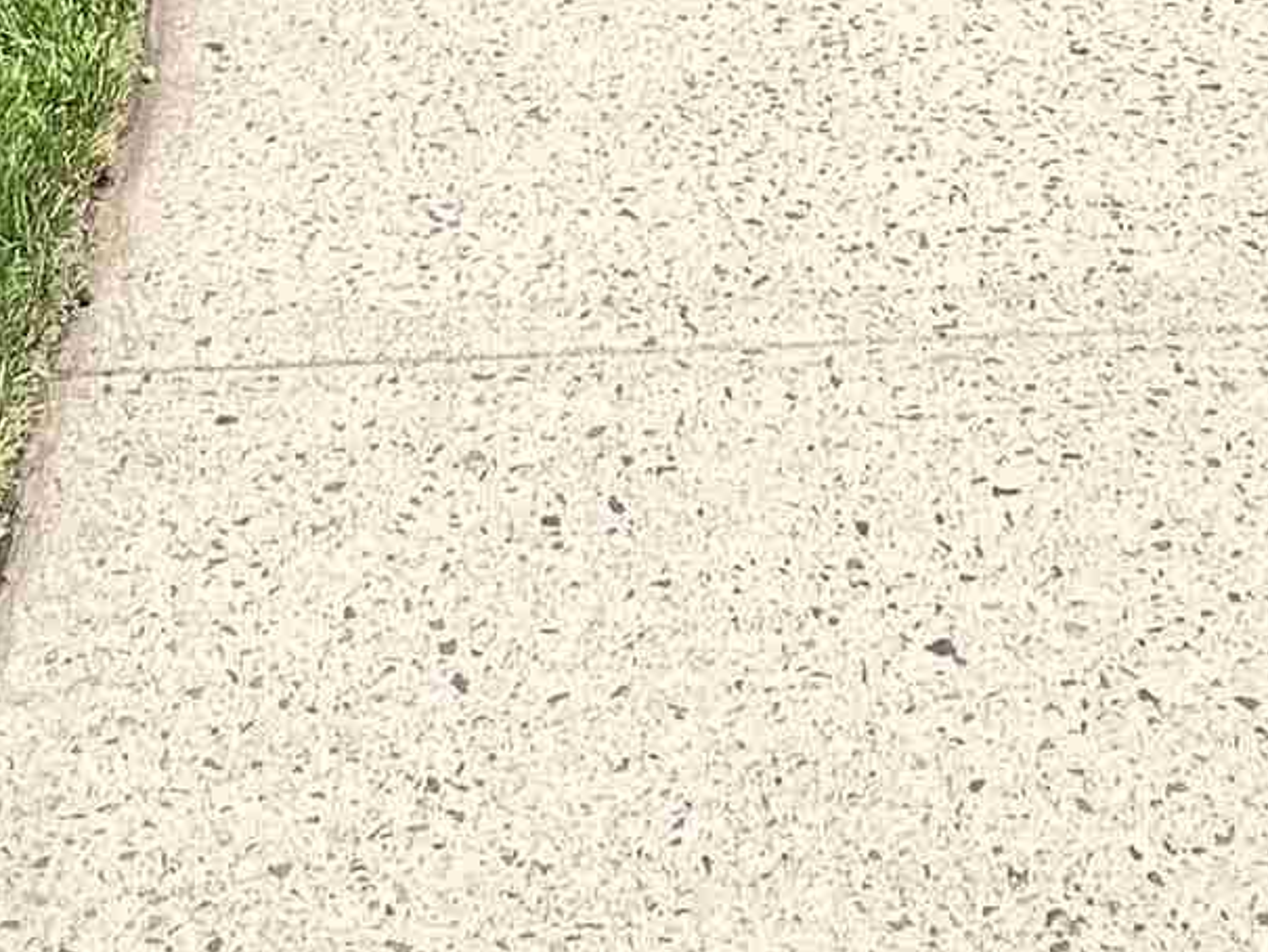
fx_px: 2418
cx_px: 530
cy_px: -1277
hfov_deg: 29.3
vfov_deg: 14.8
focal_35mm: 66
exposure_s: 1/497
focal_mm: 1.57
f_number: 1.8
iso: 32
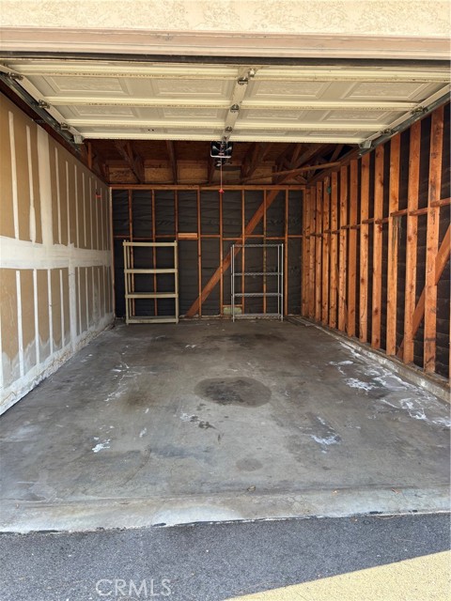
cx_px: 226
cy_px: 300
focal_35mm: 26
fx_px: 452
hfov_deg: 53.1
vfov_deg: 67.3
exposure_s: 1/122
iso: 50
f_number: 1.6
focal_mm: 5.96
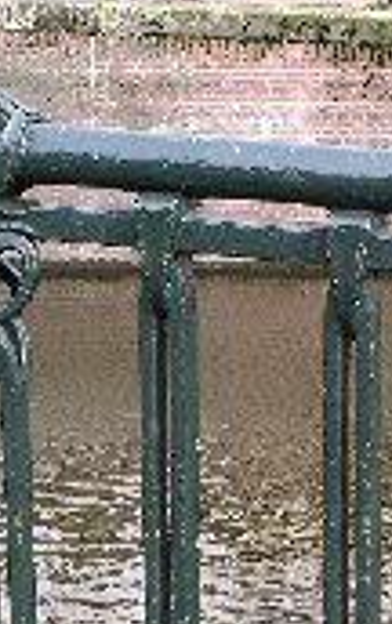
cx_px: 209
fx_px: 2828
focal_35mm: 166
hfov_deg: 7.9
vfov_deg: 12.6
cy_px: 483
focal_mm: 11.6
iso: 50
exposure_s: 1/59.6
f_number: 5.3
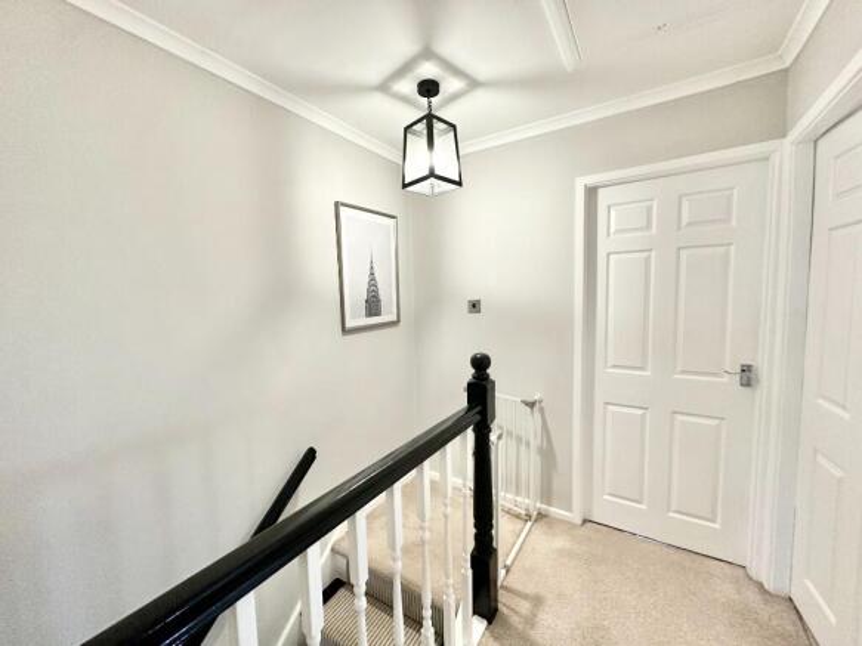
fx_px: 349
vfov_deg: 85.7
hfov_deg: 102.1
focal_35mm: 14
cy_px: 323
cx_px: 431
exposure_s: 1/50
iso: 250
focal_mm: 2.22
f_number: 2.2
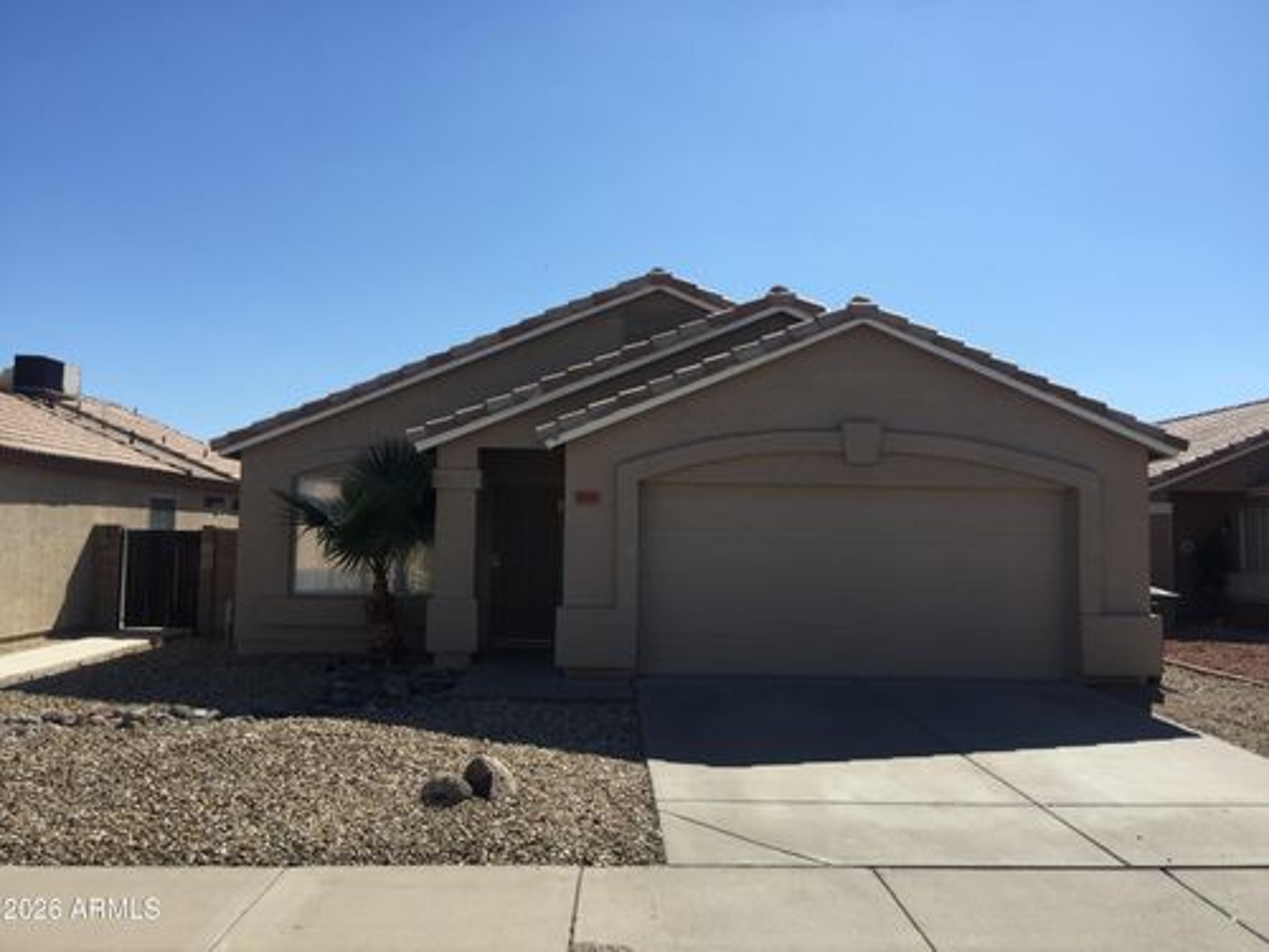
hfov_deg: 61.7
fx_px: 1063
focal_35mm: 29
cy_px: 476
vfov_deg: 48.2
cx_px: 634
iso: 32
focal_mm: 4.15
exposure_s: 1/2326
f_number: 2.2
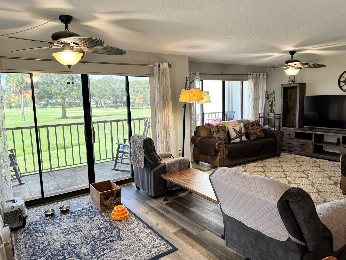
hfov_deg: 69.4
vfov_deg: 54.9
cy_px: 129
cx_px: 180
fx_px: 250
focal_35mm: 25
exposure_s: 1/120
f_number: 1.78
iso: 200
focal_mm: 6.76
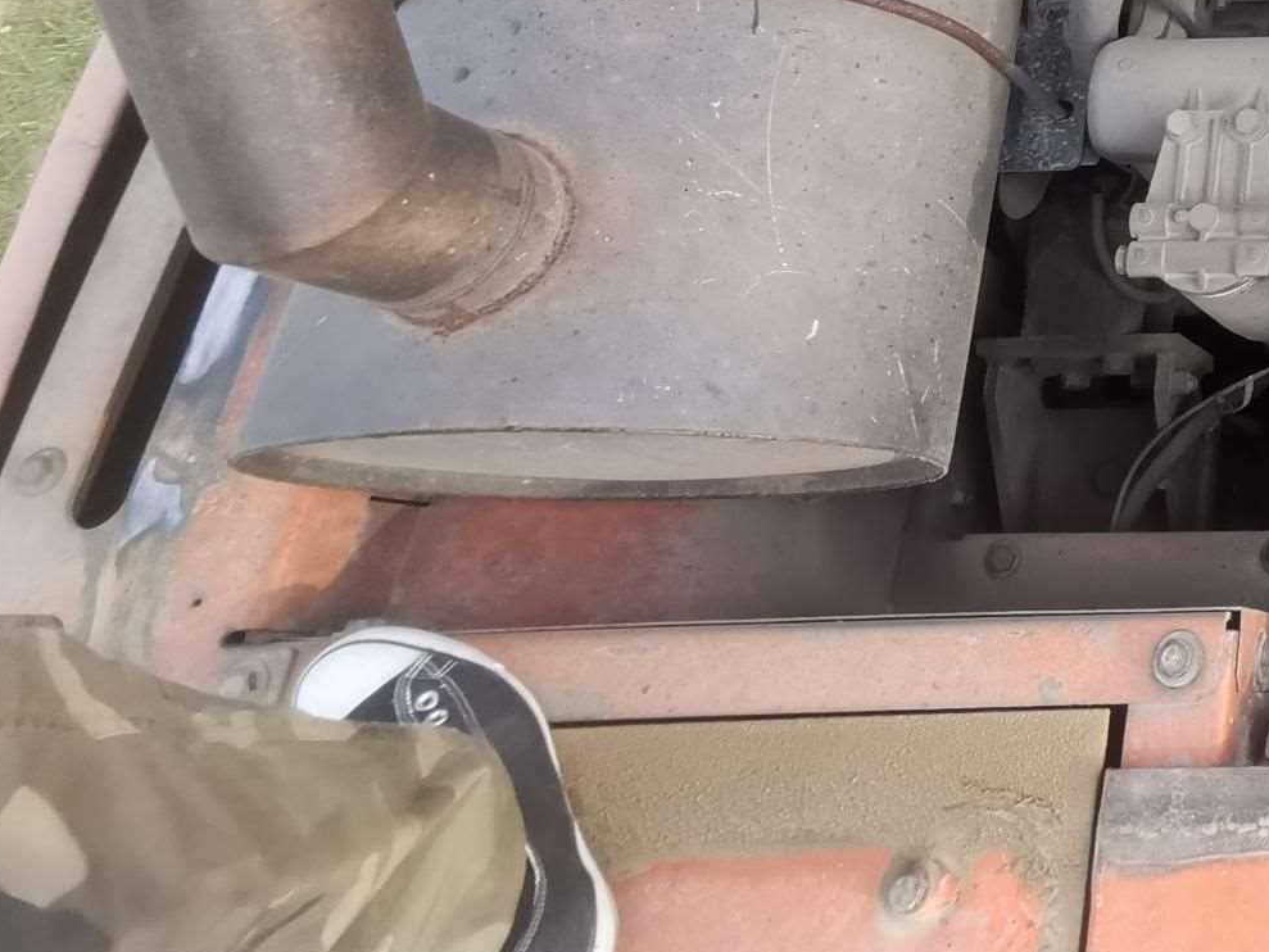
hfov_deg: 32.8
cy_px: -219
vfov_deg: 28.2
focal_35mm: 44
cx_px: 1623
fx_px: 1613
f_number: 2.2
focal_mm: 2.26
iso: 50
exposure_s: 1/110
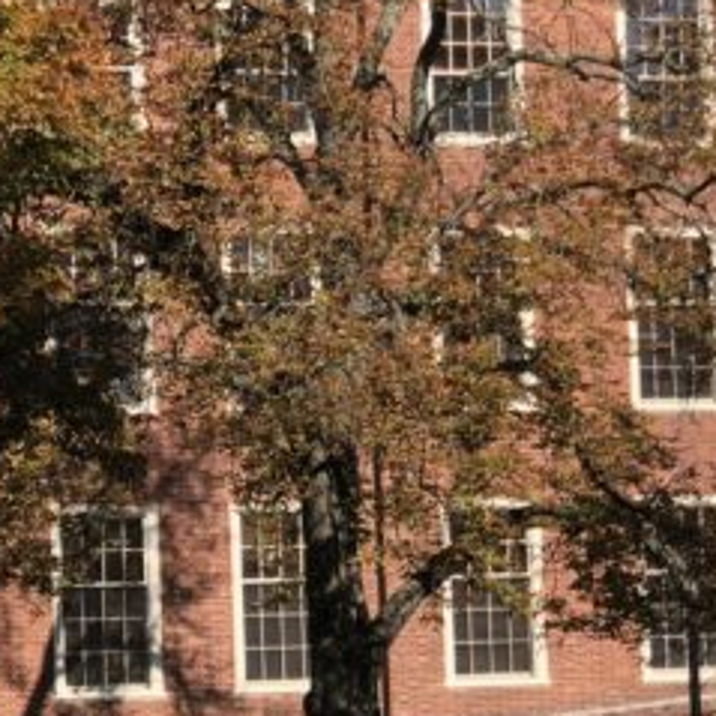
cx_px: 198
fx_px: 4610
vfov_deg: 8.9
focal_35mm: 197
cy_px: 303
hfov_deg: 8.9
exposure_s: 1/714
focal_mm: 6
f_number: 2.4
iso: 16
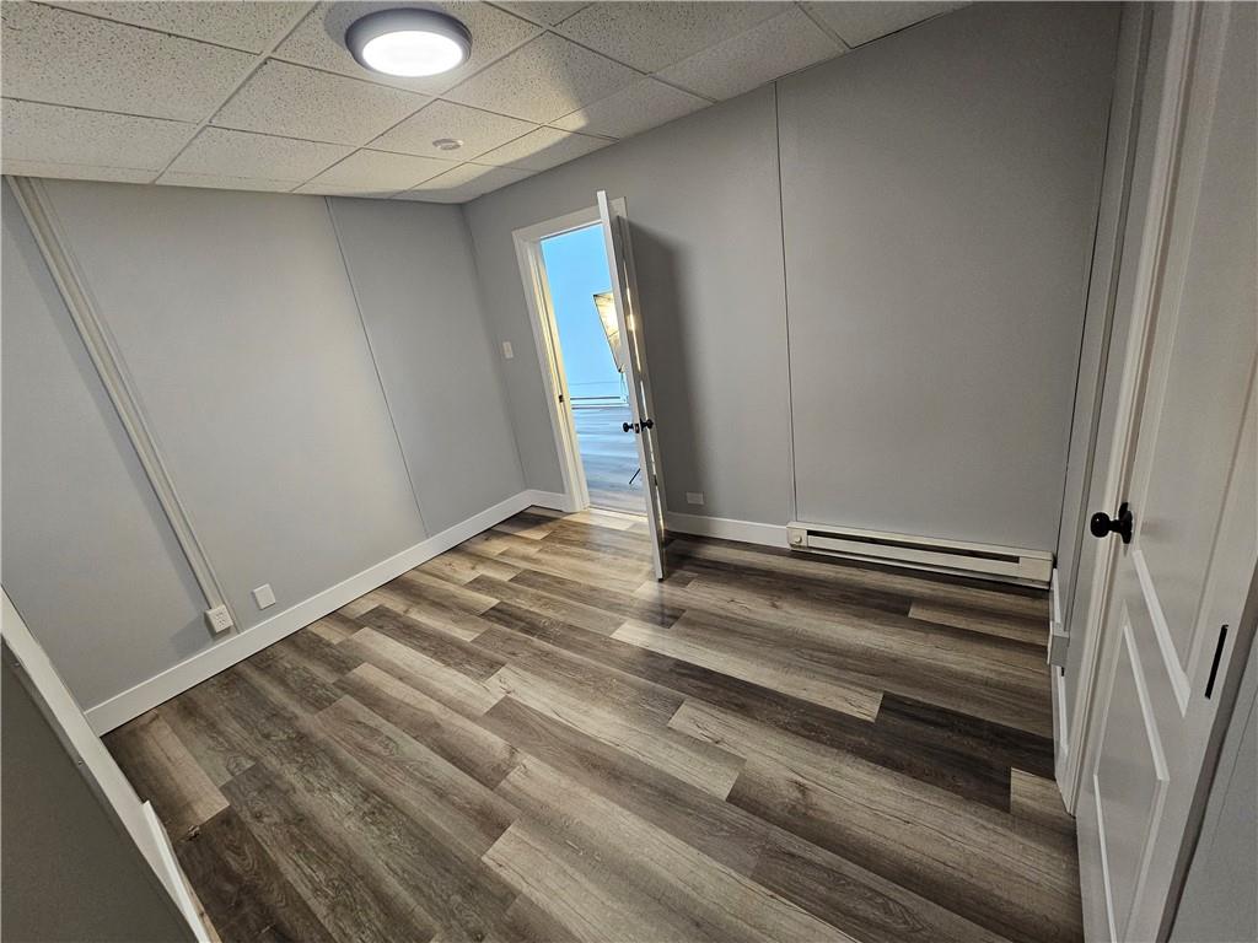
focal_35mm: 13
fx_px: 472
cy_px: 472
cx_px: 629
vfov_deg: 89.9
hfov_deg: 106.2
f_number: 2.2
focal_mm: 2.2
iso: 250
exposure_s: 1/60
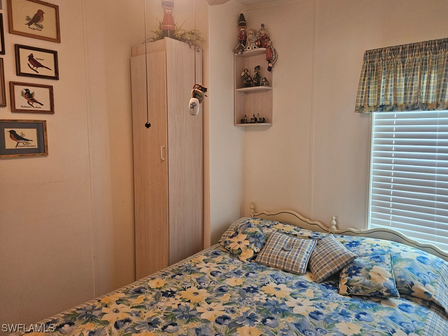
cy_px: 163
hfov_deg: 71.6
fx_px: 311
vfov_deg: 56.8
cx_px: 233
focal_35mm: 24
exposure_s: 1/120
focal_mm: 5.4
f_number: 1.8
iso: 640
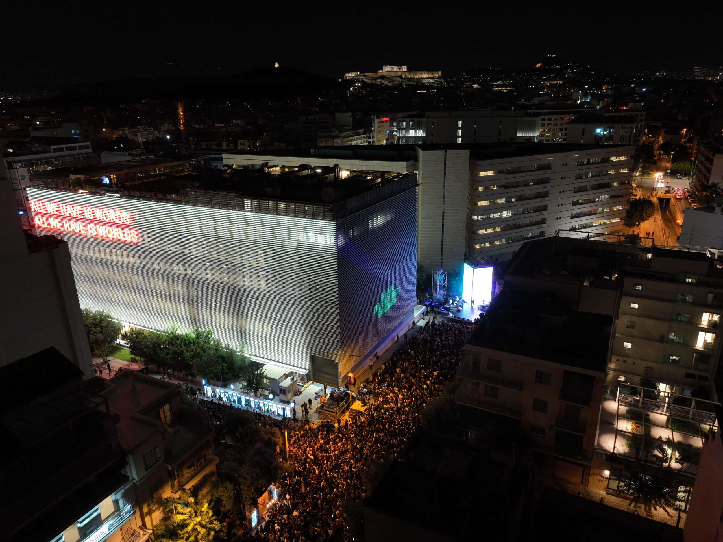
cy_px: 271
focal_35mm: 24
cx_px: 362
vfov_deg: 56.8
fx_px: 501
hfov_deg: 71.6
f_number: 3.5
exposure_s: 1/5
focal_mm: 12.29
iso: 200
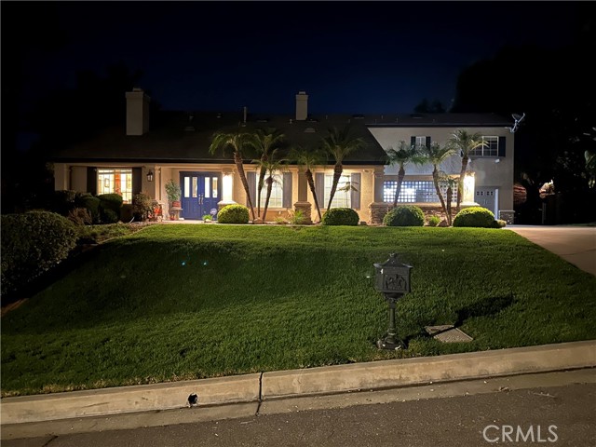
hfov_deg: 71.6
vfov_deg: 56.8
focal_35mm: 24
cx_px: 298
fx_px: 413
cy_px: 224
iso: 2500
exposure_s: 1/5
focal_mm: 6.86
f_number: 1.78
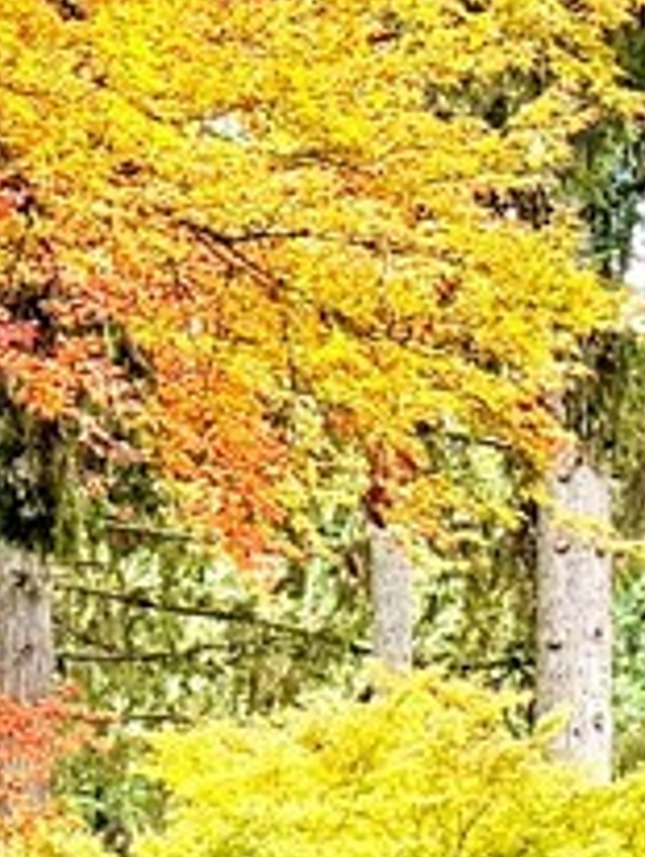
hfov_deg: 6.7
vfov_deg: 10.3
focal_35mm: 186
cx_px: -1729
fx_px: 4611
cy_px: 1250
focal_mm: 6.76
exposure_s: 1/224
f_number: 1.78
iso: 160
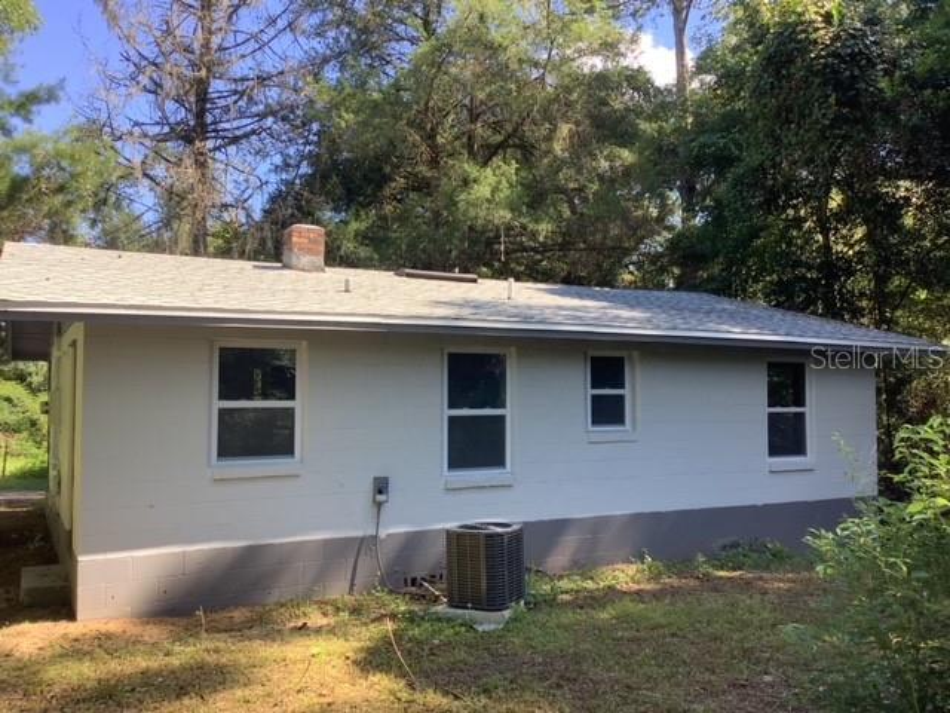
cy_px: 356
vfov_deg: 45.4
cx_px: 475
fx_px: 851
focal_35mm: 31
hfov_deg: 58.4
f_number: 2.4
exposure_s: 1/124
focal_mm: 3.3
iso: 25
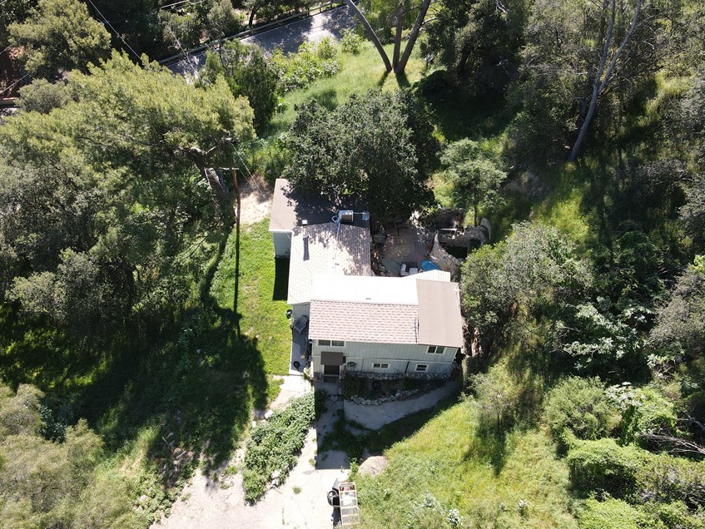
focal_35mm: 29
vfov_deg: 48.3
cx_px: 309
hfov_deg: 61.4
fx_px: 591
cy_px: 267
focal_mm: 4.5
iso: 100
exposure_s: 1/180
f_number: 2.8
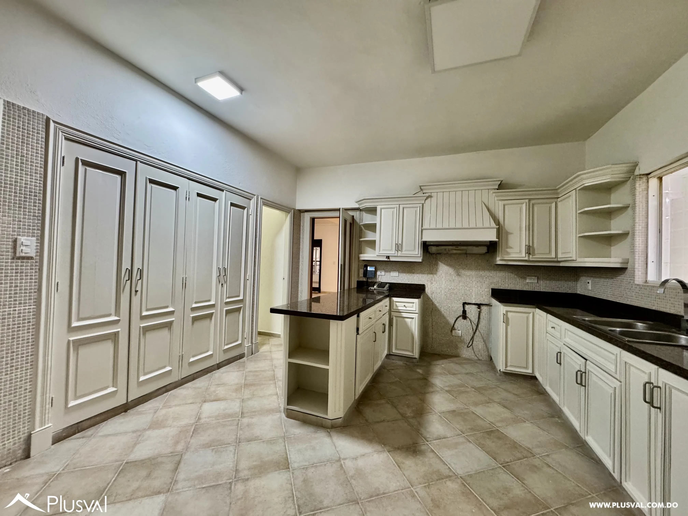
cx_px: 344
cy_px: 258
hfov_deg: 102.1
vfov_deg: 85.7
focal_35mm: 14
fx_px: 278
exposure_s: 1/60
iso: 400
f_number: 2.2
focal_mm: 2.22
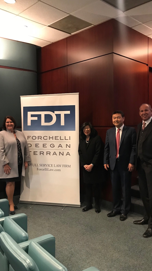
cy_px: 137
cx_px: 69
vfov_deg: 62.6
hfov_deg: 37.7
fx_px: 222
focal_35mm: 31
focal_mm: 3.99
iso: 80
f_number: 1.8
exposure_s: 1/8
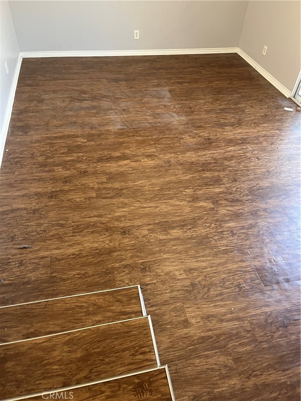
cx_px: 150
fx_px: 301
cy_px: 200
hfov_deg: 53.1
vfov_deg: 67.3
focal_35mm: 26
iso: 160
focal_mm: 5.1
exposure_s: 1/60
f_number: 1.6
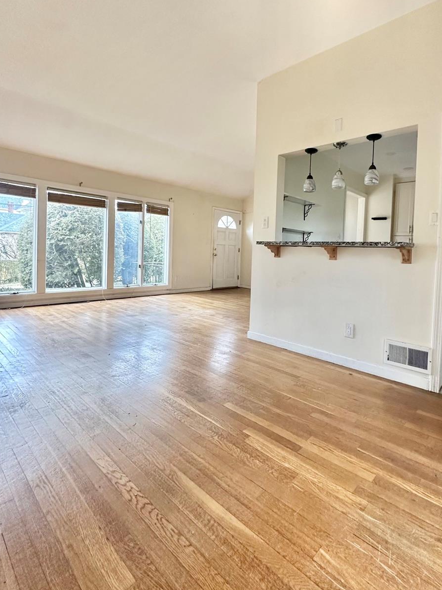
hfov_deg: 70.7
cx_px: 269
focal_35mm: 18
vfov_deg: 87.4
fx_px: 307
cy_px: 263
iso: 320
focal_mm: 2.22
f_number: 2.2
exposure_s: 1/60
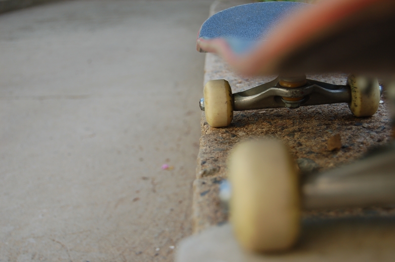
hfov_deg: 32.0
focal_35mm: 63
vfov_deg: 21.5
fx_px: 690
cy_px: 131
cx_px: 198
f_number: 5.3
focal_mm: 42
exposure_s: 1/160
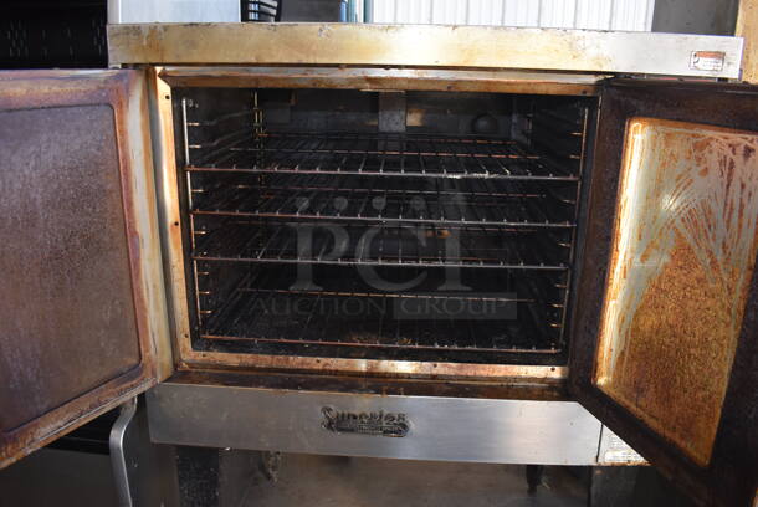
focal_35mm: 27
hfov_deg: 67.3
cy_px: 254
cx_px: 379
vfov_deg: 48.0
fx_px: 569
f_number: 3.5
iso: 800
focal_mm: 18
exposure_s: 1/125
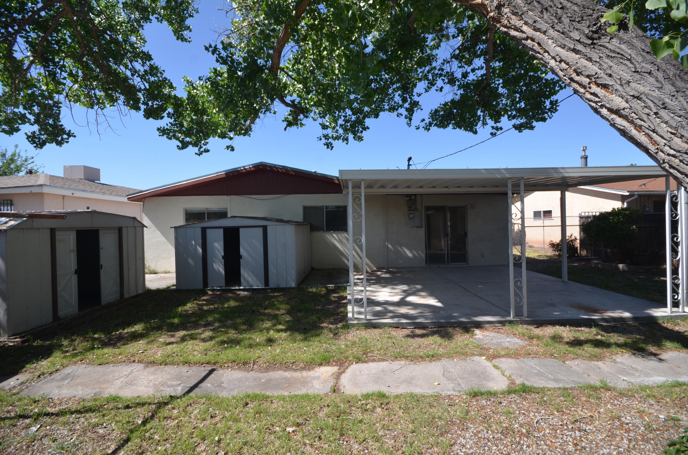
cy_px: 228
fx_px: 286
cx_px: 344
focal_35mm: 15
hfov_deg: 100.5
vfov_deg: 77.1
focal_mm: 10
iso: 160
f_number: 8
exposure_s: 1/250
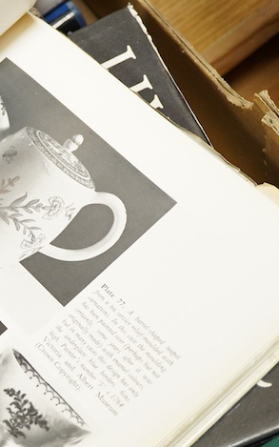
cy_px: 234
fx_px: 1071
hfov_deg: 14.2
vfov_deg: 23.6
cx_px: -86
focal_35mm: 88
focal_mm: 30
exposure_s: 1/125
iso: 2500
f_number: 3.5
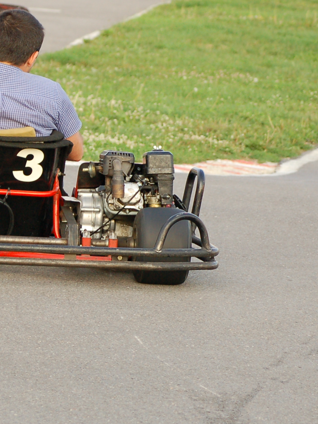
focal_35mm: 233
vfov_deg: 8.5
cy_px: 184
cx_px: 41
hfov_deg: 6.4
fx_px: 2853
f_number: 4.2
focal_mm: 70
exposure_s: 1/500
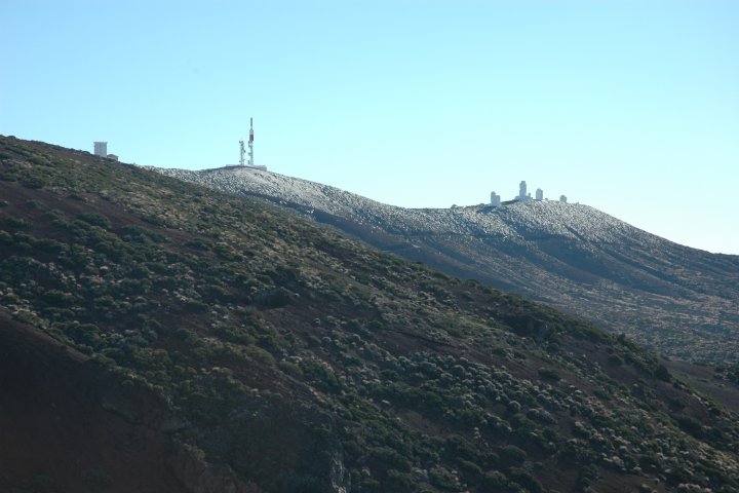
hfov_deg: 19.5
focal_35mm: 105
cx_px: 370
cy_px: 246
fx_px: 2155
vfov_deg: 13.0
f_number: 9
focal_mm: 70
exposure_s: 1/320
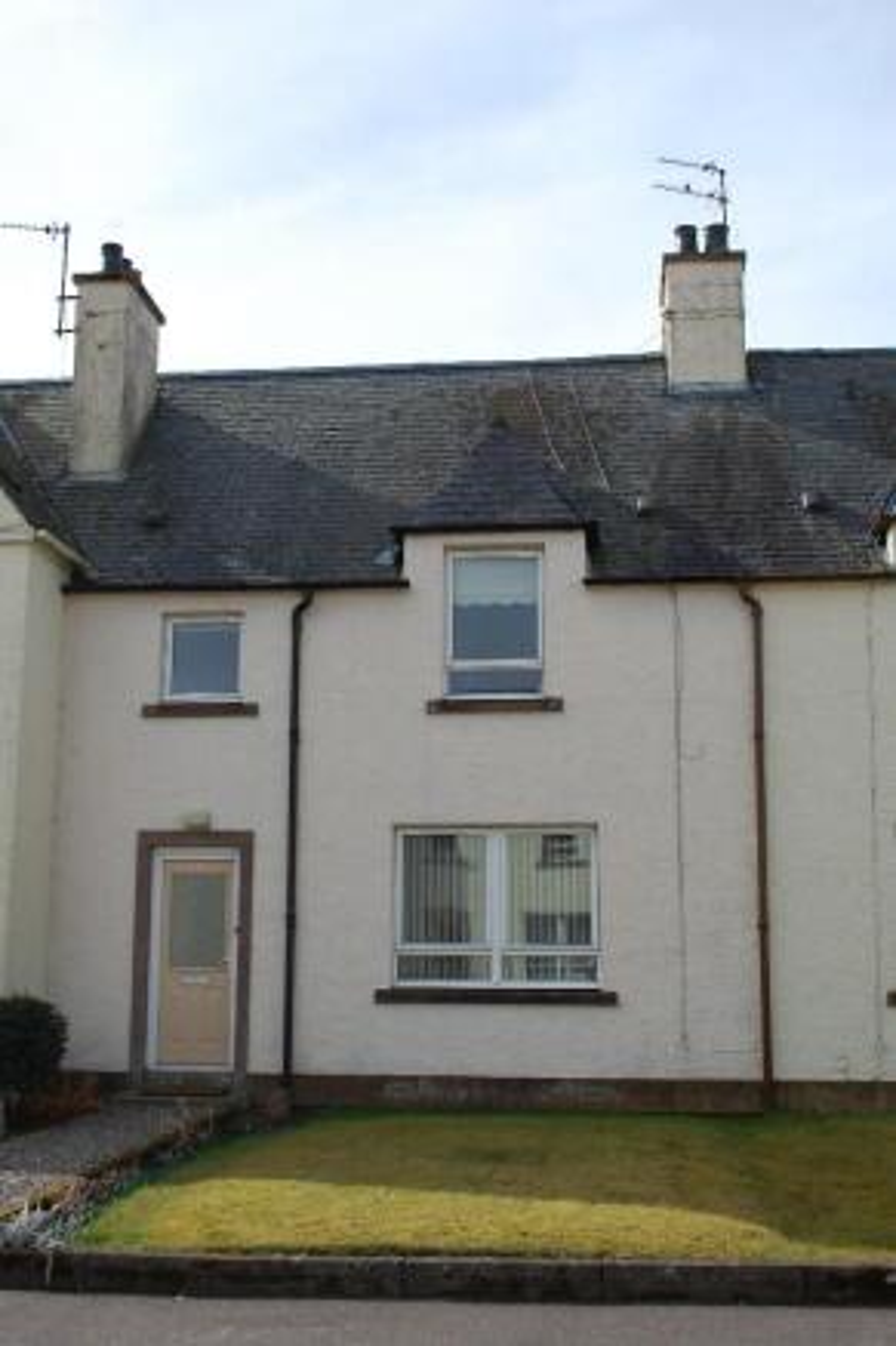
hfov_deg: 31.9
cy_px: 673
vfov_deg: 46.4
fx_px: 1569
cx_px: 448
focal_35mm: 42
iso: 200
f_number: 9
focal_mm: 28
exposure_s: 1/320
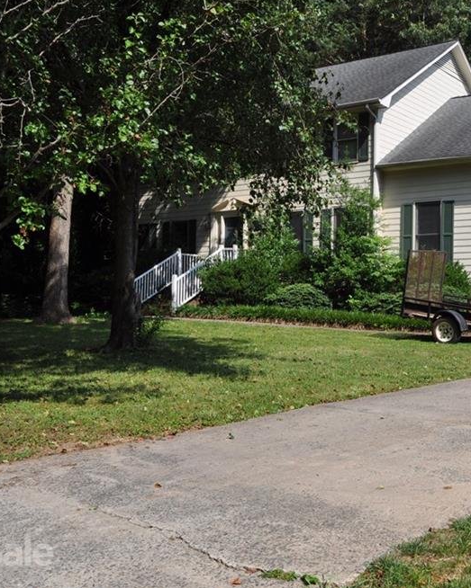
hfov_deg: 33.3
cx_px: 370
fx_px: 767
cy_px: 287
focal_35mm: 44
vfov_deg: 42.0
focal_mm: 20
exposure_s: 1/400
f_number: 9
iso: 200
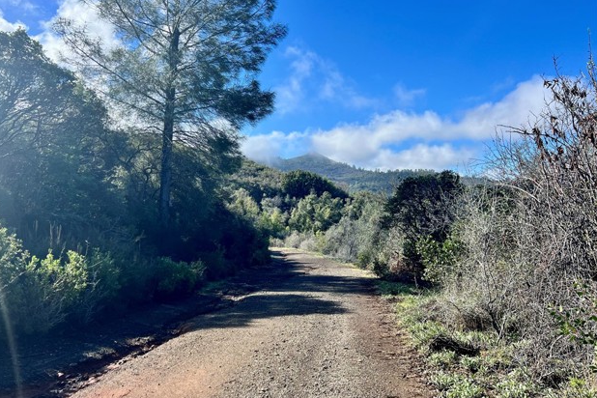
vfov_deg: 46.4
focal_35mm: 28
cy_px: 214
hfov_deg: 65.5
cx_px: 289
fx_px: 464
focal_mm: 5.7
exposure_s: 1/3257
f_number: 1.5
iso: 50
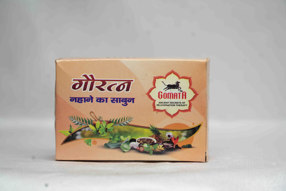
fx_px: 834
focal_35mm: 105
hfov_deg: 19.5
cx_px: 143
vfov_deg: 13.0
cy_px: 96
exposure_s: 1/60
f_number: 5.6
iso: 250
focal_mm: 105
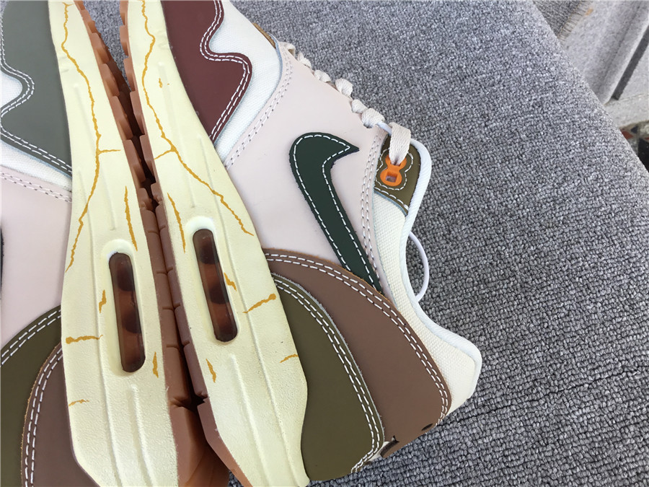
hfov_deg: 58.4
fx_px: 581
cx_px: 324
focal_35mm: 31
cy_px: 244
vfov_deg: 45.4
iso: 25
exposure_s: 1/100
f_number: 2.4
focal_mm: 3.3
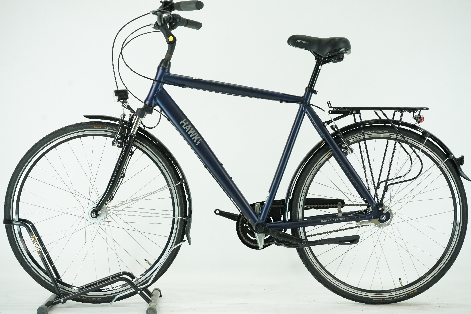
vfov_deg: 20.3
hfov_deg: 30.1
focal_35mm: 67
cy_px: 157
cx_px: 236
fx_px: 877
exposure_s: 1/200
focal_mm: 67
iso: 2500
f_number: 7.1
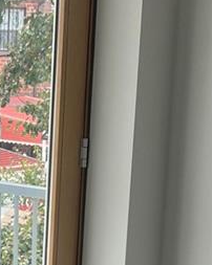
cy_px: 348
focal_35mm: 154
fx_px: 1209
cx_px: -91
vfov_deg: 12.2
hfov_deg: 9.8
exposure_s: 1/120
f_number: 1.5
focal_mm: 5.7
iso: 40
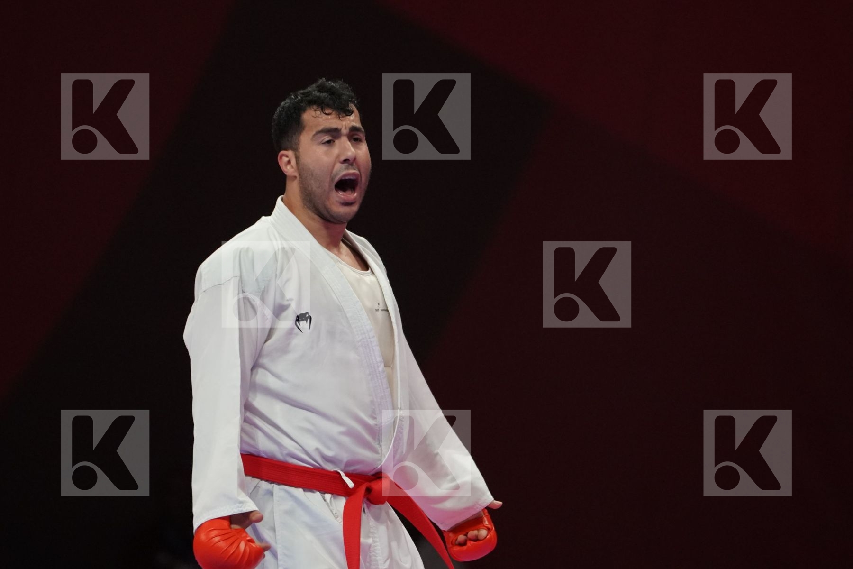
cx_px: 426
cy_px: 284
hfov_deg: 4.9
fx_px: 9951
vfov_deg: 3.3
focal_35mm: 420
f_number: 4
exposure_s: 1/1000
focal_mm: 280
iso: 3200
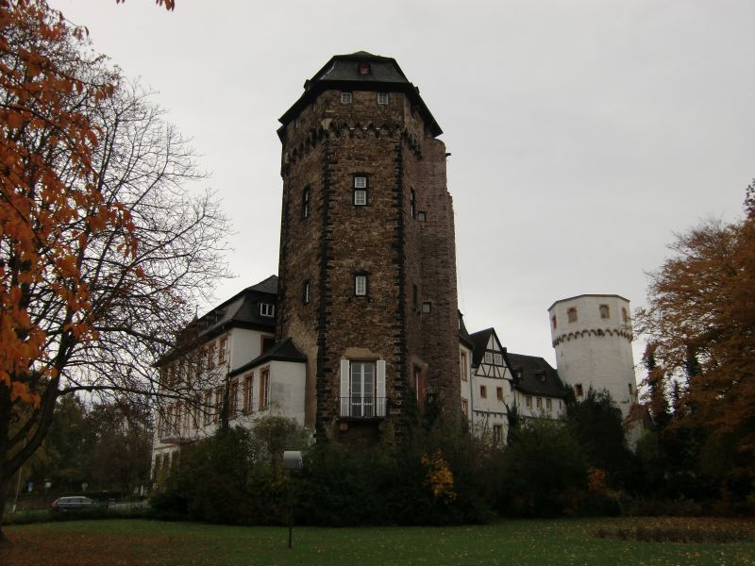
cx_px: 378
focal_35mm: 29
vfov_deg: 48.2
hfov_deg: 61.7
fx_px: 633
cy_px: 283
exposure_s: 1/160
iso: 64
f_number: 3.5
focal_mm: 5.2
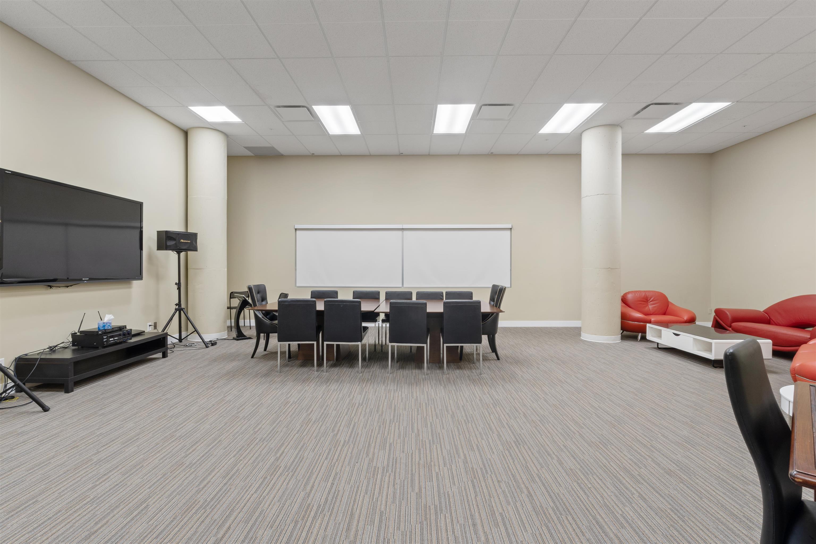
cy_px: 272
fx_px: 374
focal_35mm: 16
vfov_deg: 72.1
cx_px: 408
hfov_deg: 95.0
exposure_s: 4
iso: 100
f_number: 10
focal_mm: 11
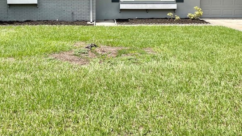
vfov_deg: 23.3
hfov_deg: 41.2
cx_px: 99
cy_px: 13
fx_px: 321
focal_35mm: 50
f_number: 1.6
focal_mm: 4.2
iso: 32
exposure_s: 1/3040
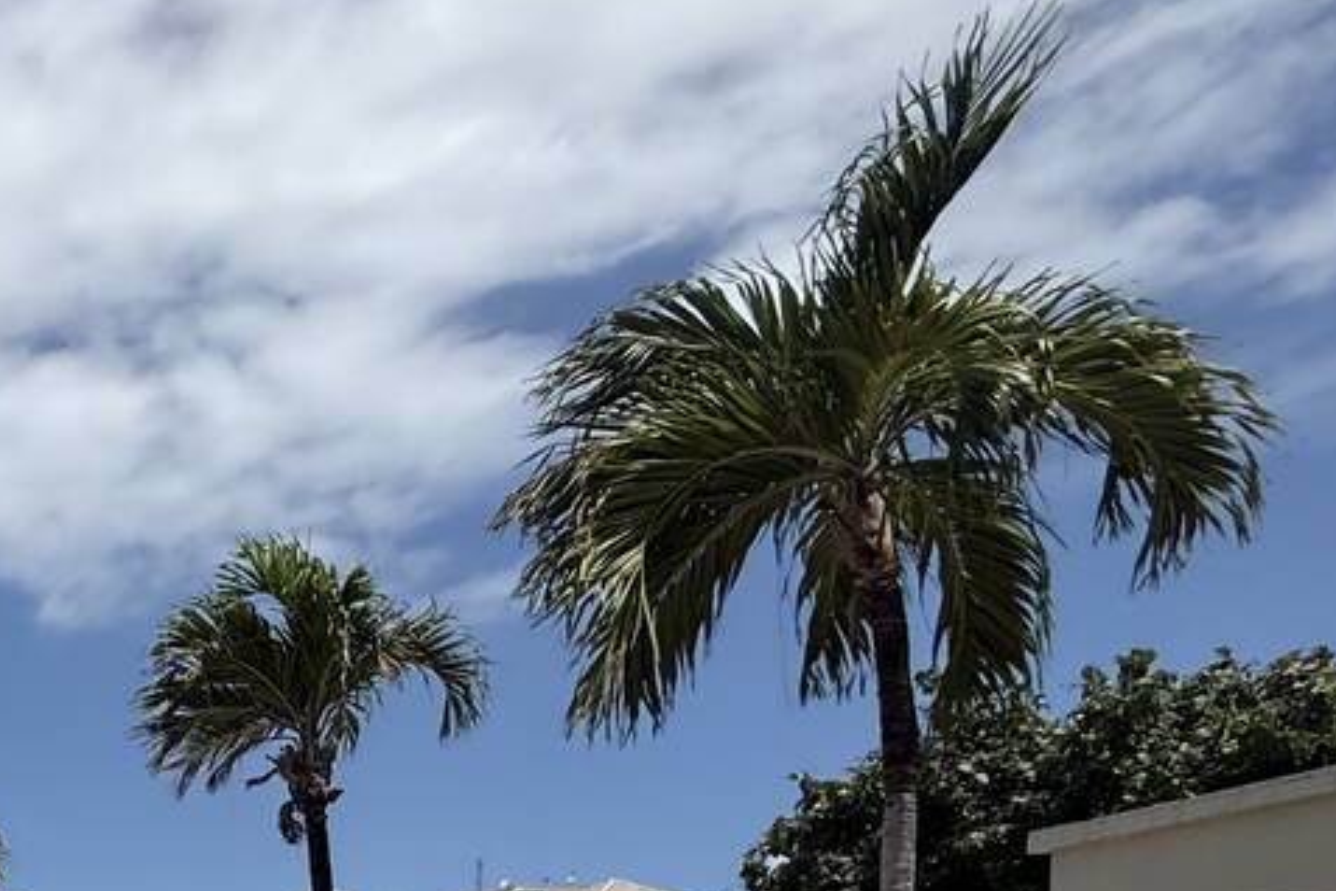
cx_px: -347
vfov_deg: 25.0
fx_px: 1633
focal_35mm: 44
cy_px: 1255
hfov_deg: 33.9
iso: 50
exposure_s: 1/4425
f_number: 2.2
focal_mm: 2.22
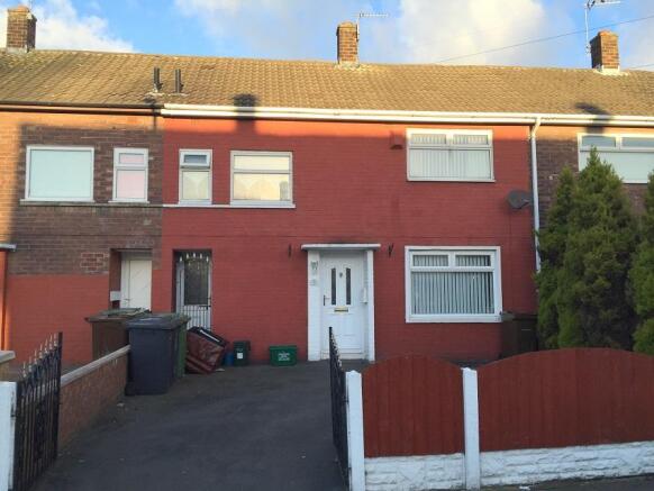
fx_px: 548
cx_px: 327
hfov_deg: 61.6
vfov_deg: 48.3
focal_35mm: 29
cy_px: 246
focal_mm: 4.15
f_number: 2.2
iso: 32
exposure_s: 1/408
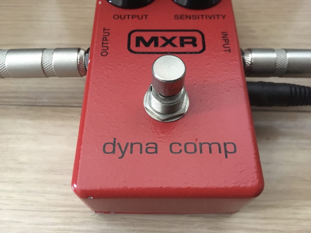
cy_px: 116
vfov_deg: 48.2
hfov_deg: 61.7
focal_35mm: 29
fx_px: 261
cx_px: 156
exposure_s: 1/15
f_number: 2.2
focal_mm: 4.15
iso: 320
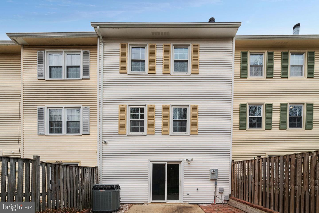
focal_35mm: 16
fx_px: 142
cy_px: 106
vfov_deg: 73.8
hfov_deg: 96.7
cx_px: 160
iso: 1250
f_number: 8
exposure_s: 1/400
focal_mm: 16
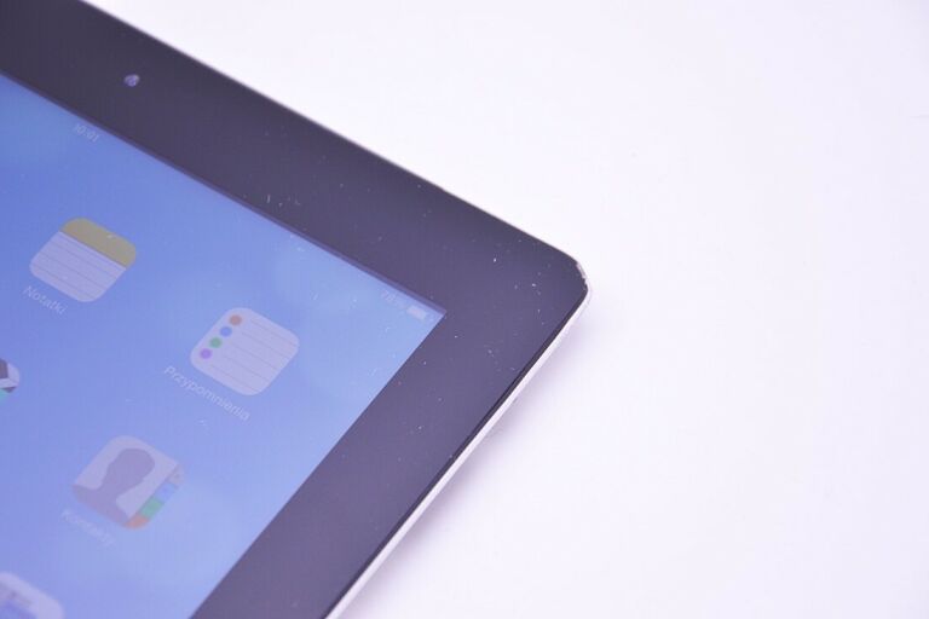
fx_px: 3096
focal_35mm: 120
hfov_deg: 17.1
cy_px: 310
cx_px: 464
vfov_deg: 11.4
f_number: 5.6
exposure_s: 1/160
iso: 400
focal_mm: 80
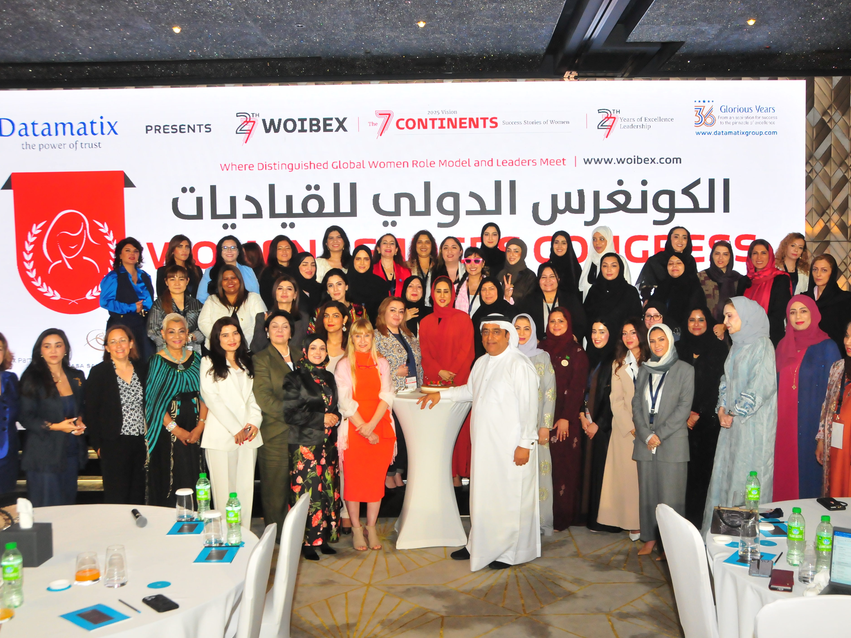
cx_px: 445
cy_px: 318
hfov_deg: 51.3
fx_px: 885
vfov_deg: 39.7
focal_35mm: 36
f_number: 6.3
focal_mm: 22
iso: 1600
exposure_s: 1/160
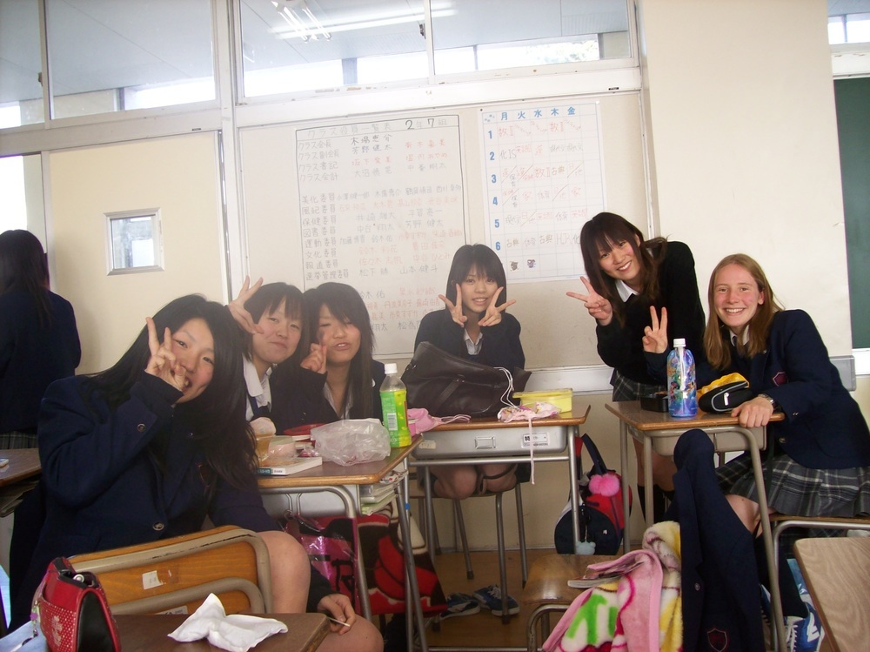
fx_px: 904
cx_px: 435
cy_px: 326
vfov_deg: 39.6
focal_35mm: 36
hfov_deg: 51.4
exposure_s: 1/64
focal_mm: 6
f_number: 2.7
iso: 80
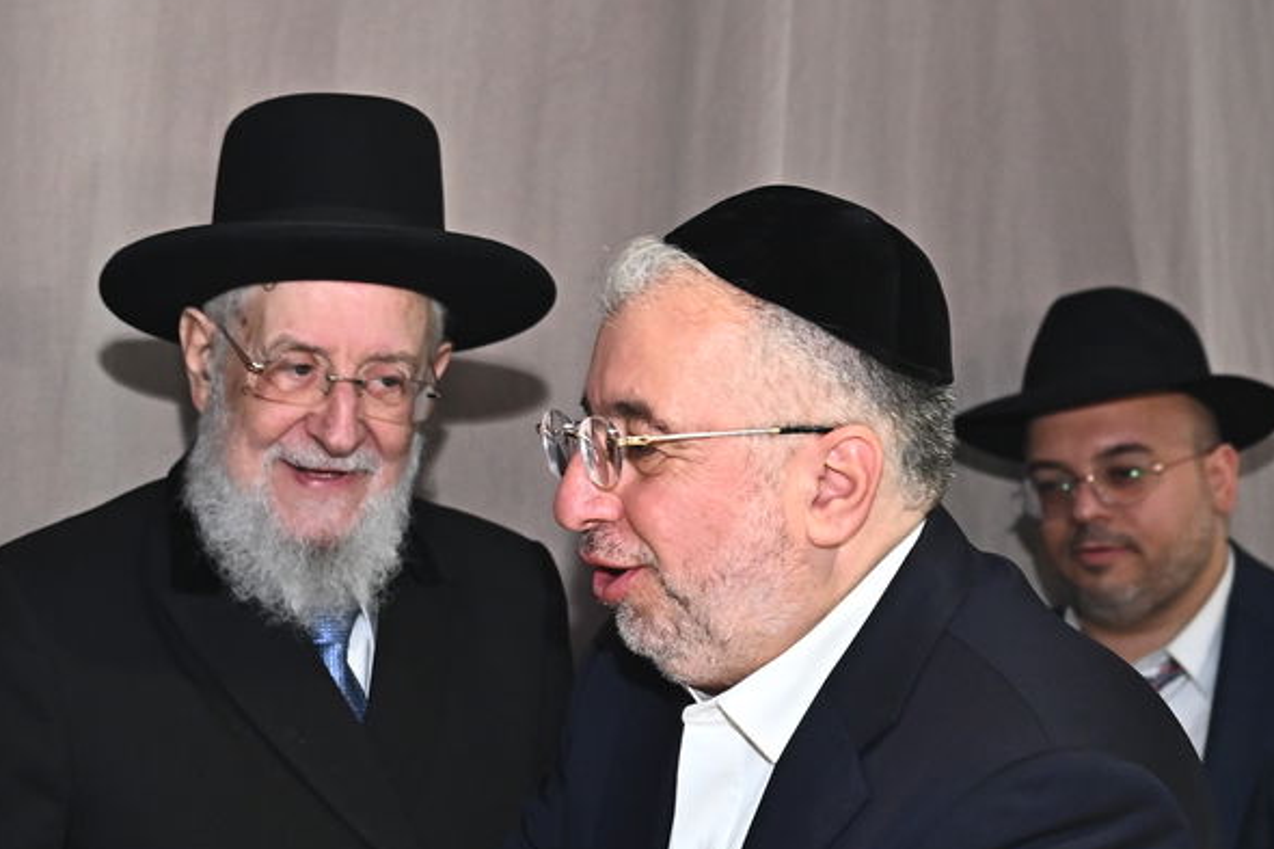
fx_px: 2936
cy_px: 661
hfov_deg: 23.6
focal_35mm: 83
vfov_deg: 16.3
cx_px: 45
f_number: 3.5
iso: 2500
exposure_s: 1/200
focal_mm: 35
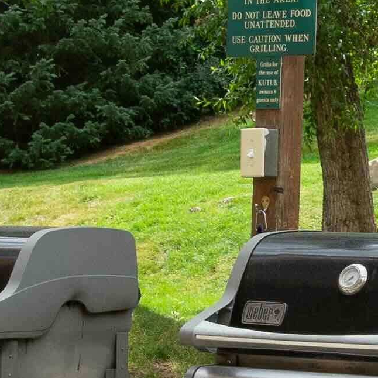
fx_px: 1853
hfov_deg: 11.5
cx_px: 392
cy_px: 204
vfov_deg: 11.6
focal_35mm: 150
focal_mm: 19
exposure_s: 1/200
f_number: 8
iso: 320
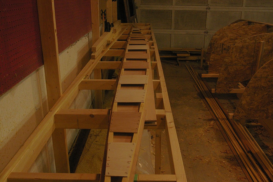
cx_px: 136
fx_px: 295
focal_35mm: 39
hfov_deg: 49.6
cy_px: 91
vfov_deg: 34.2
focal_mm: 26
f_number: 6.7
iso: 1600
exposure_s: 1/20
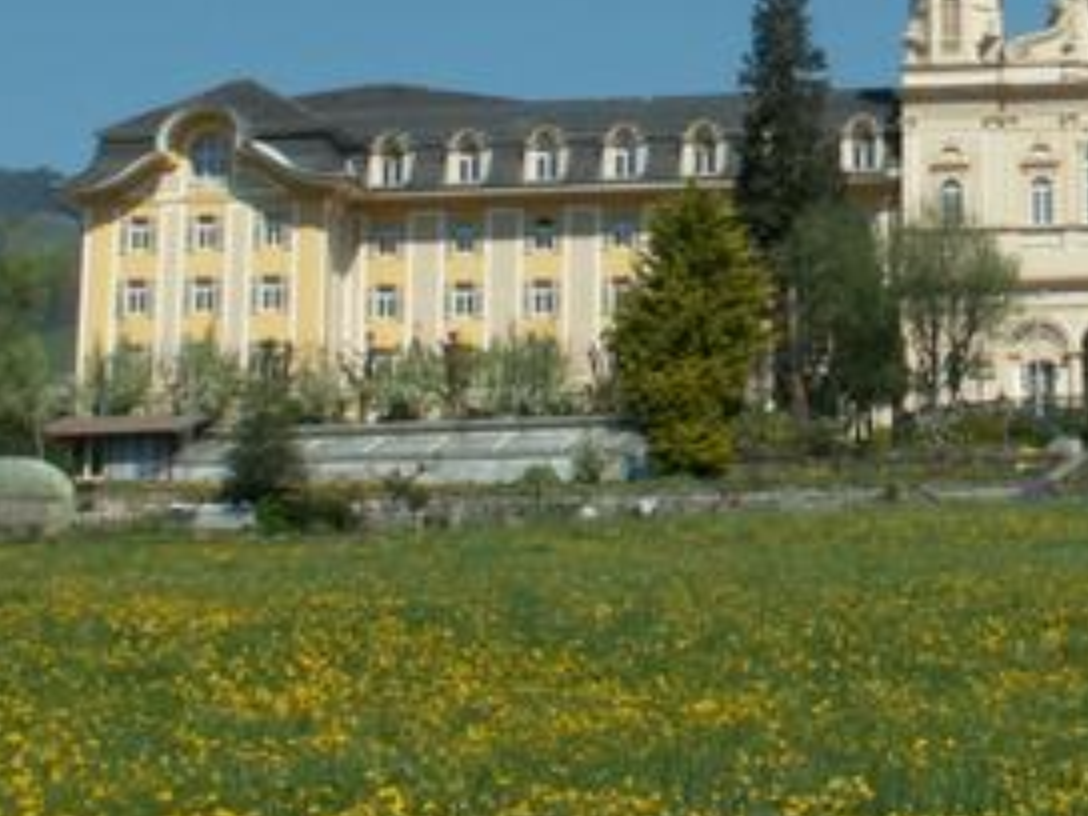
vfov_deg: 14.7
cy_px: 32
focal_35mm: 99
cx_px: 1132
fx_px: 3112
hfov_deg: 19.2
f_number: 7.1
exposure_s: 1/250
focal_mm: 6.97
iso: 50
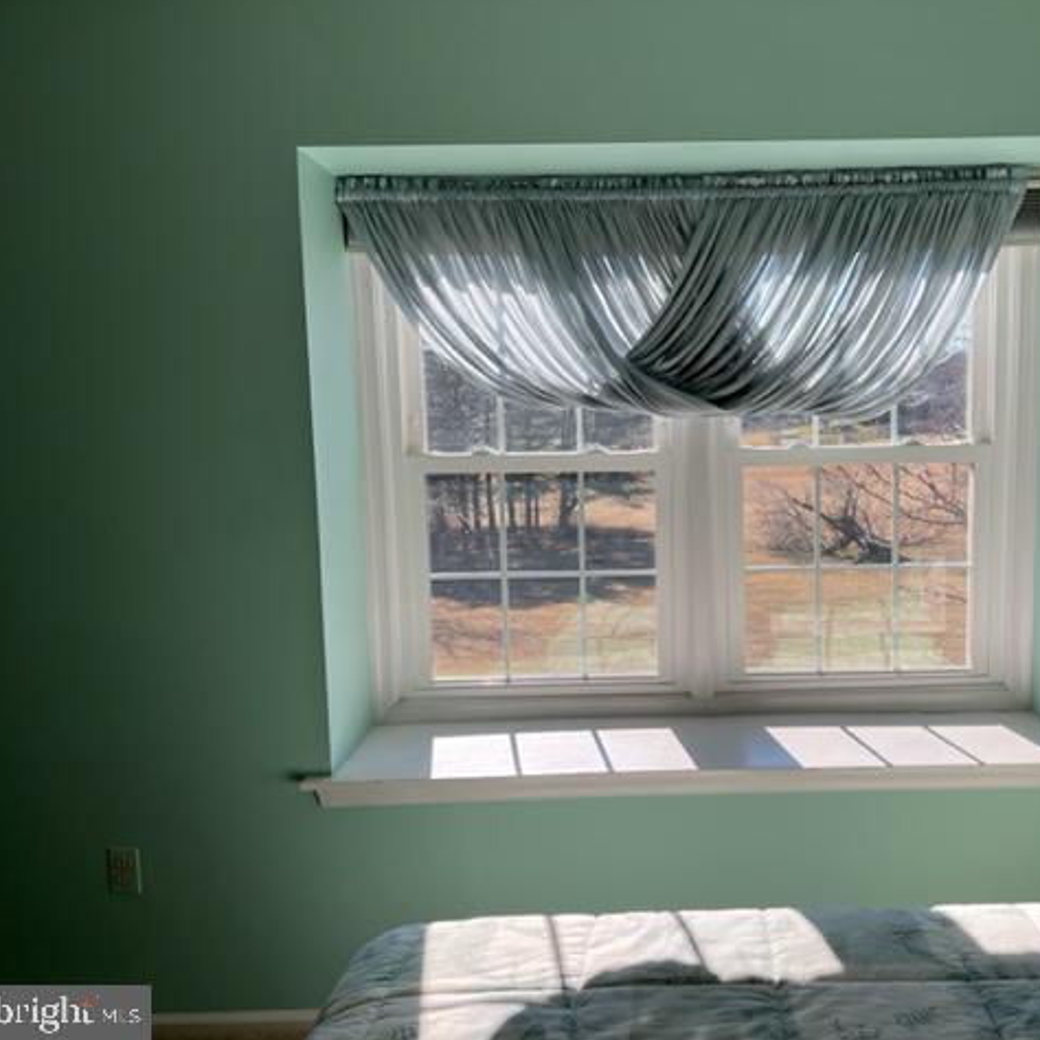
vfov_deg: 52.5
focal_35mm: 31
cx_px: 682
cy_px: 516
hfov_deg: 51.7
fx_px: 1054
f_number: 1.5
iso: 50
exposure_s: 1/1135
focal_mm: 5.7
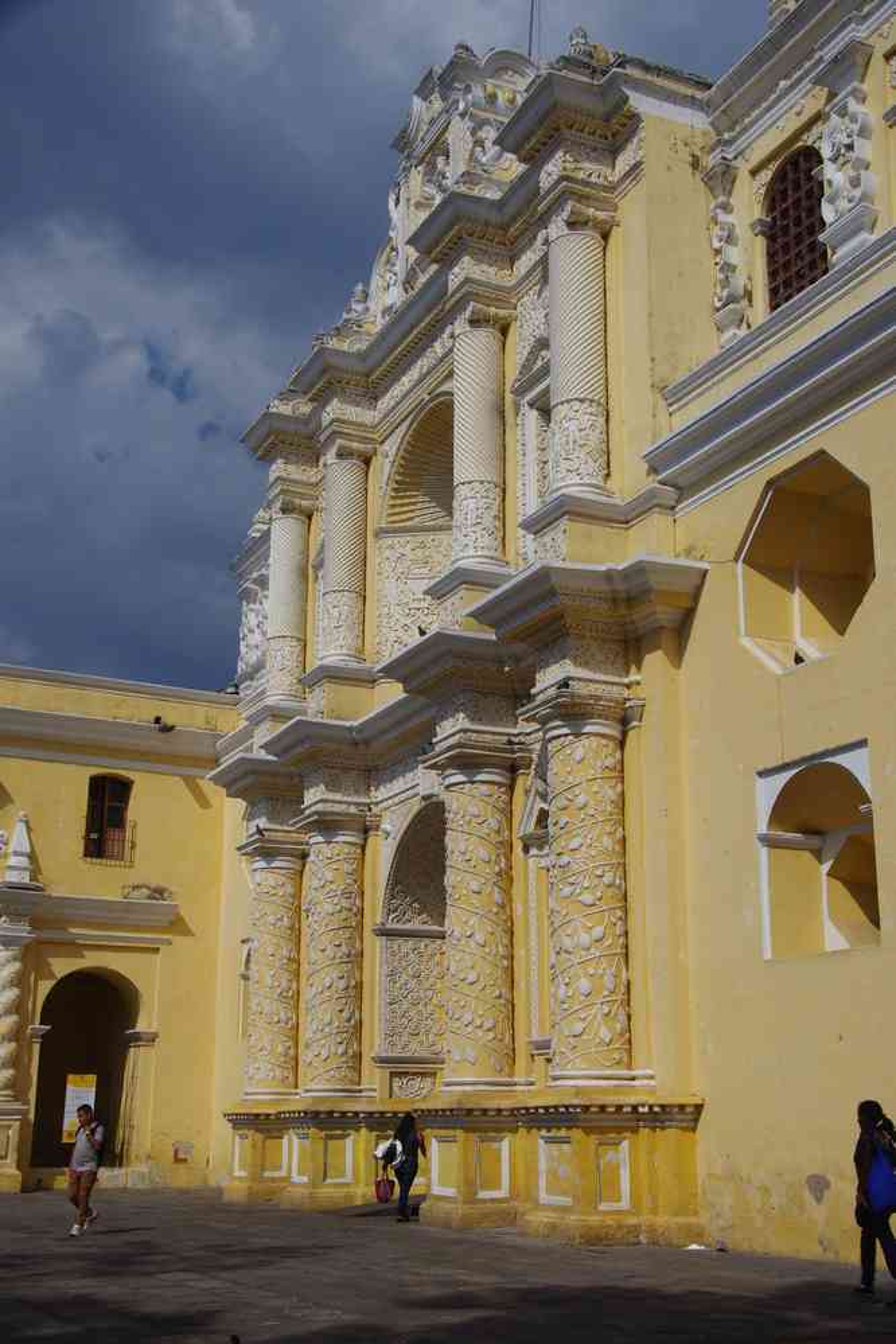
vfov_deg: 45.4
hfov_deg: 31.2
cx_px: 448
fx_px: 1605
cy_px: 672
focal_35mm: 43
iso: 100
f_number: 11
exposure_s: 1/125
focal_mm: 29.4
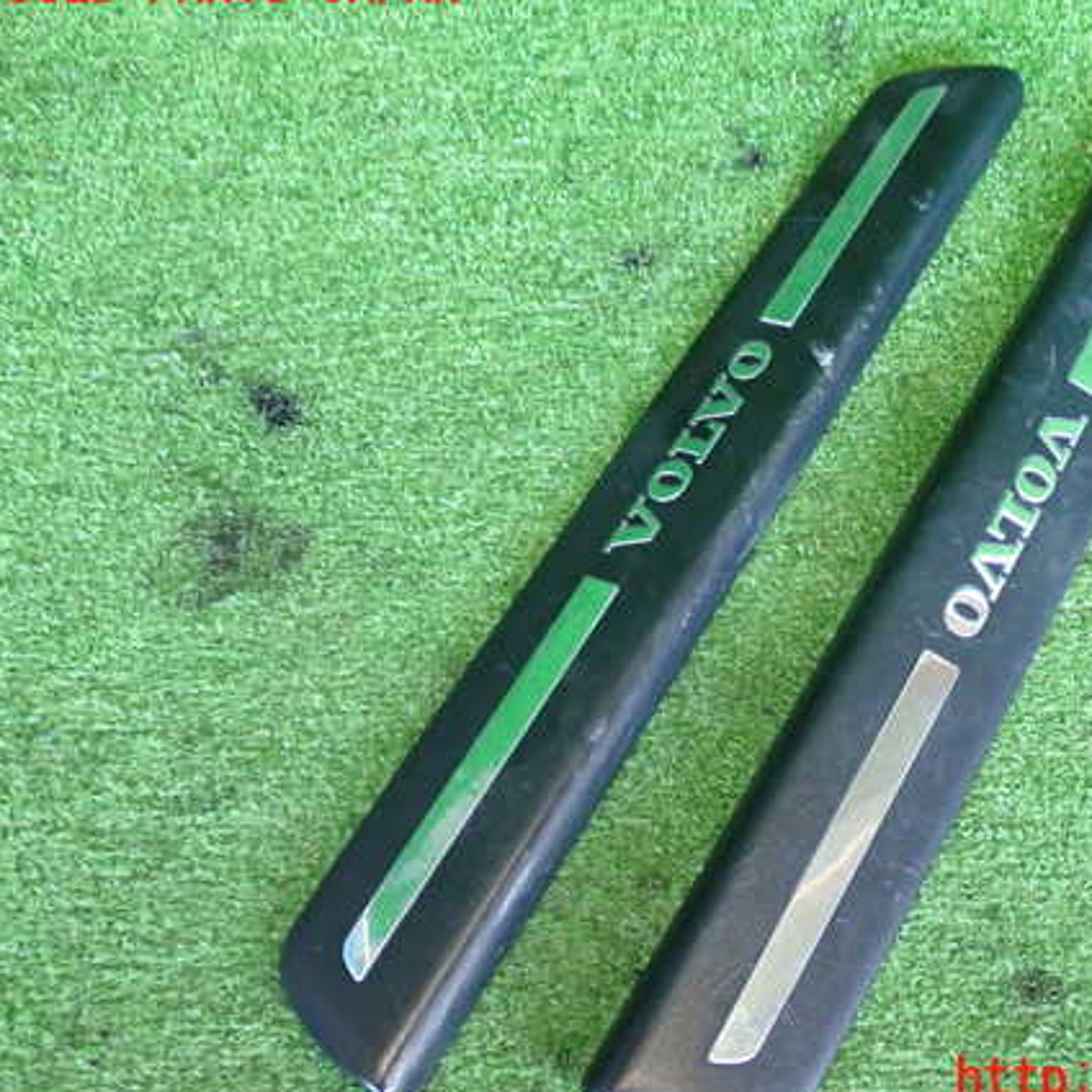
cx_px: 765
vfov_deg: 37.6
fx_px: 1606
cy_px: 533
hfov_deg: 37.0
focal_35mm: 45
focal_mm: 6.37
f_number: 2.5
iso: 400
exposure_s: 1/40
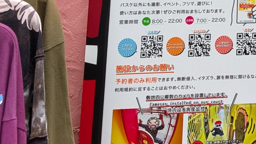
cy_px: -190
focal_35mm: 94
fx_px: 638
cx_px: 369
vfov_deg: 11.0
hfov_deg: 20.0
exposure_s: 1/275
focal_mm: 6.9
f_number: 1.68
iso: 20
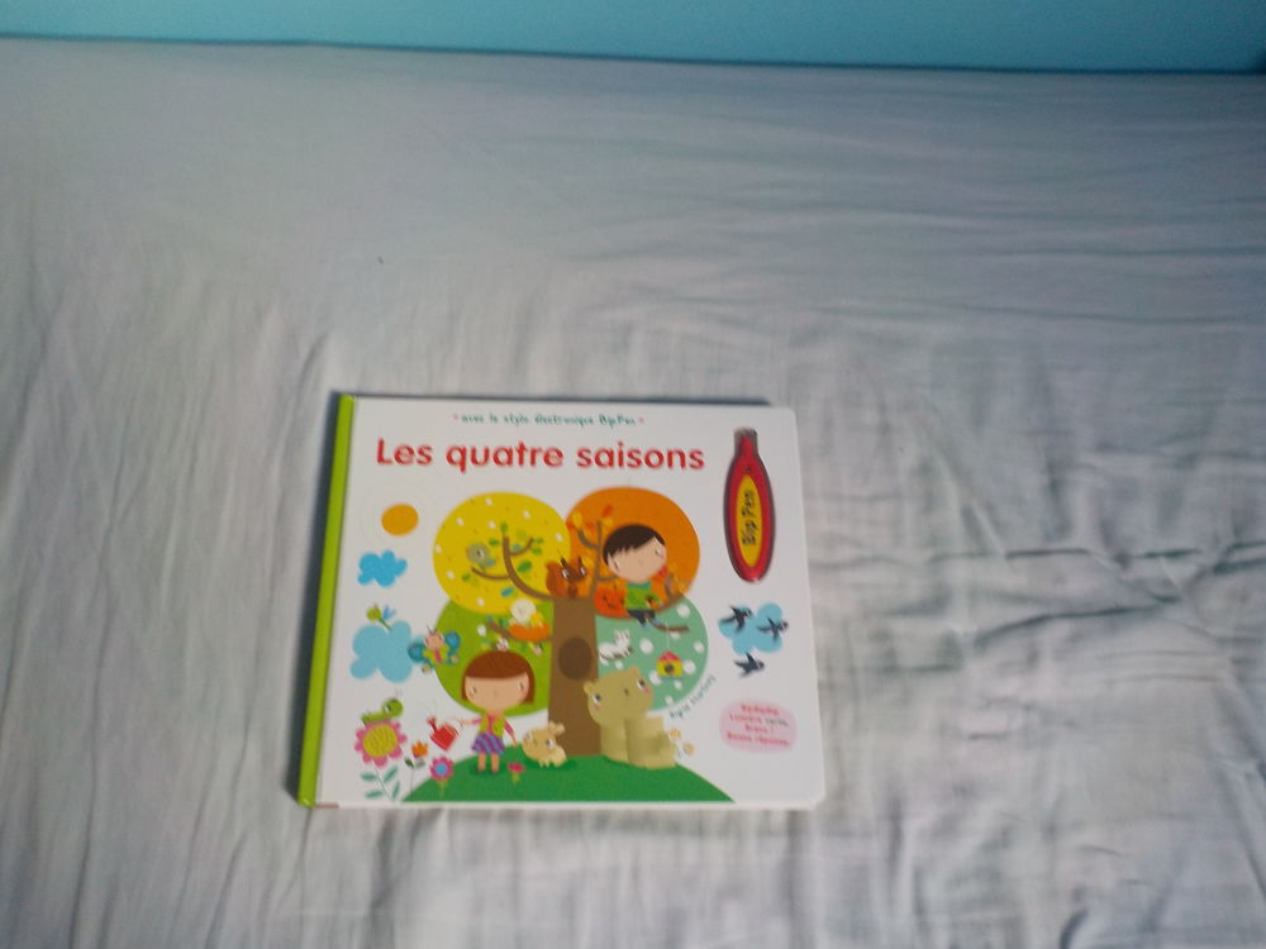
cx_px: 633
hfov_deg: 60.0
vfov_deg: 46.8
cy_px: 474
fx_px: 1097
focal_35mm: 30
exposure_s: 1/30
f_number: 3.3
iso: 180
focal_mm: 4.1
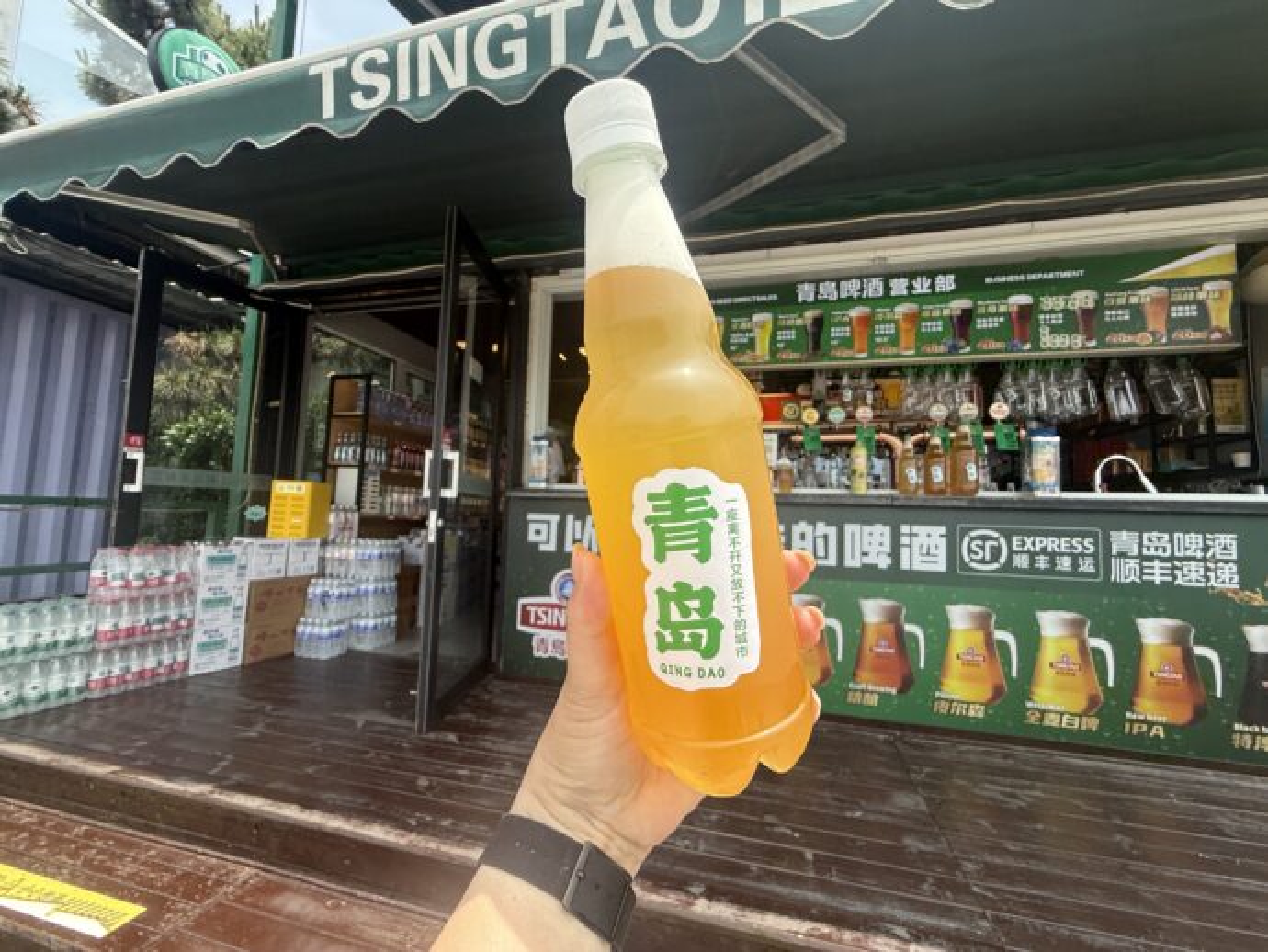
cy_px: 476
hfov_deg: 102.0
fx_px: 513
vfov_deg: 85.7
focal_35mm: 14
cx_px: 634
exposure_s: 1/1125
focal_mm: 2.22
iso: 50
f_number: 2.2
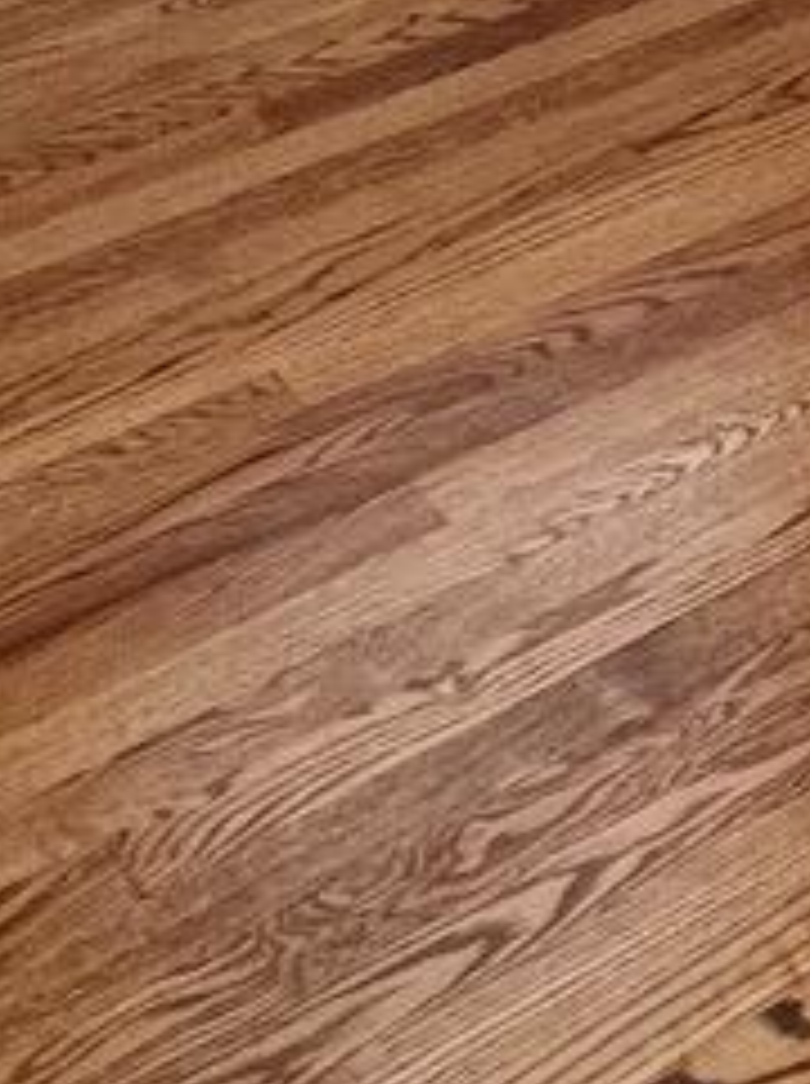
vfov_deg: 18.8
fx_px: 2596
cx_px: 1148
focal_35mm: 83
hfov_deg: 16.4
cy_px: -814
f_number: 1.8
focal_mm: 1.57
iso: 100
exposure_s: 1/120
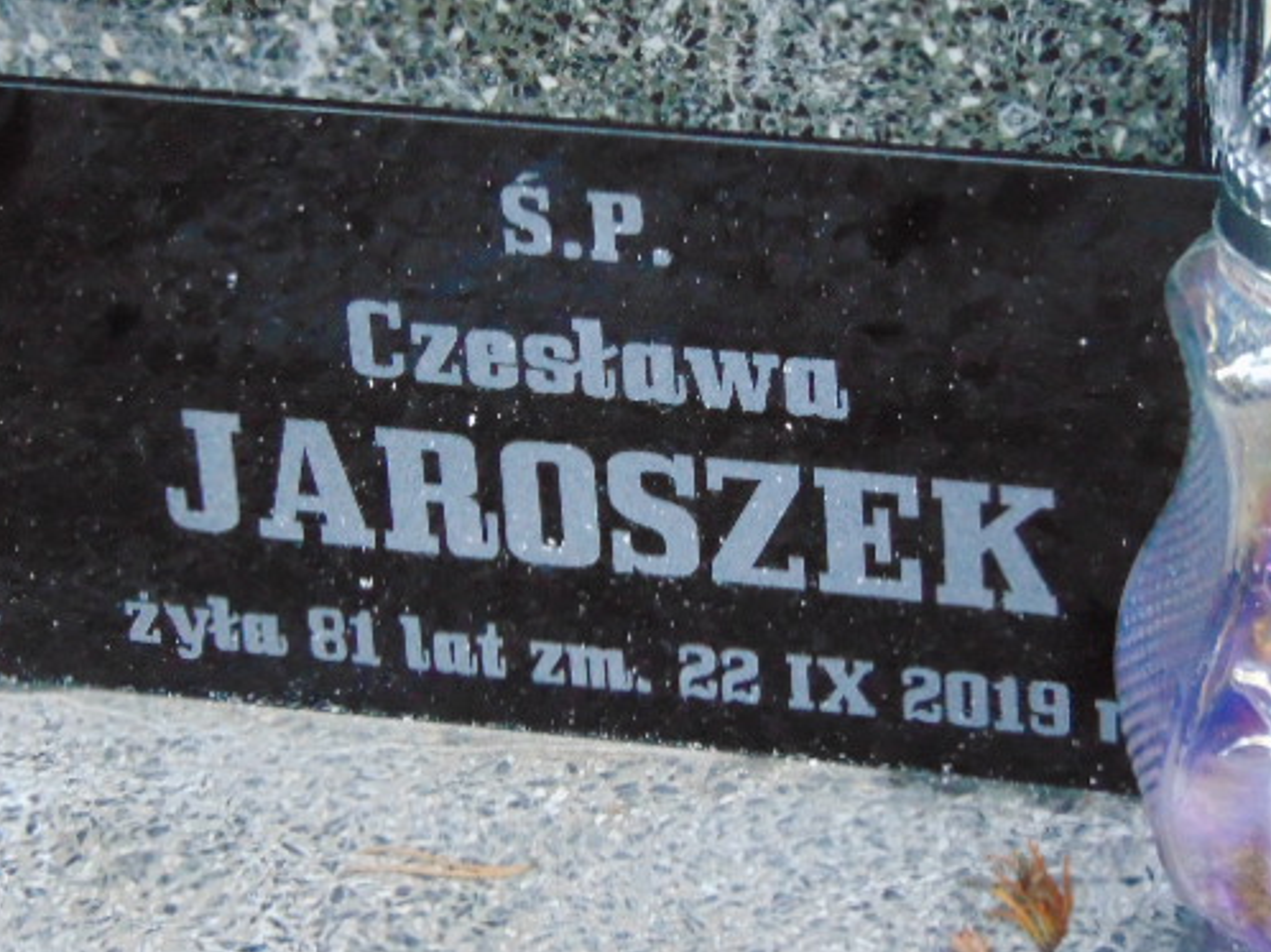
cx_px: 636
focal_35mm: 171
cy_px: 426
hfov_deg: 11.6
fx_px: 6276
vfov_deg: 8.7
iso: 800
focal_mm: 23.9
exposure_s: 1/25
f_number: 4
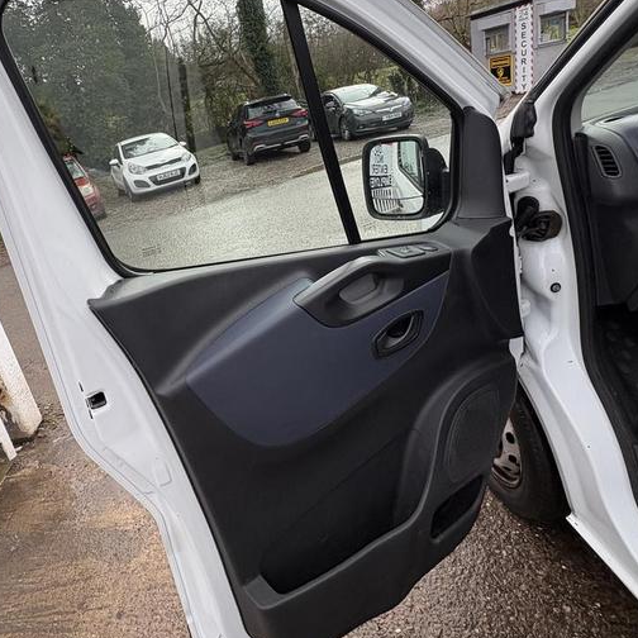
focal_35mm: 22
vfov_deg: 68.8
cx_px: 247
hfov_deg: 68.7
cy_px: 248
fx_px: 459
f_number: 2.2
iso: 64
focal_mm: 2.22
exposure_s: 1/373
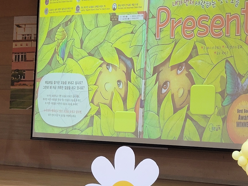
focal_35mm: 46
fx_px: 330
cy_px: 86
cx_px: 58
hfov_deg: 39.9
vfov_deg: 31.5
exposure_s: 1/120
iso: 200
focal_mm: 5.4
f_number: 1.8
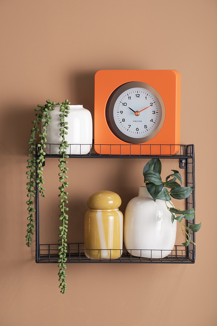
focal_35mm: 130
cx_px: 108
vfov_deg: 15.8
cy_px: 163
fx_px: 1174
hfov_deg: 10.6
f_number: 10
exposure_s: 1/125
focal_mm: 130
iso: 125
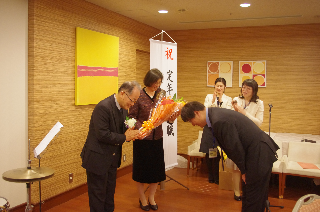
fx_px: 320
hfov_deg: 53.2
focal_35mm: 36
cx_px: 160
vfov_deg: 36.8
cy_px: 106
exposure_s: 1/30
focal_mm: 24.38
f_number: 4
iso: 2000
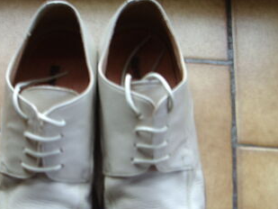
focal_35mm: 59
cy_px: 160
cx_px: 80
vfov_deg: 24.5
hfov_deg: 32.3
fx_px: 474
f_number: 2.6
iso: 100
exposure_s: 1/8
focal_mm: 5.8
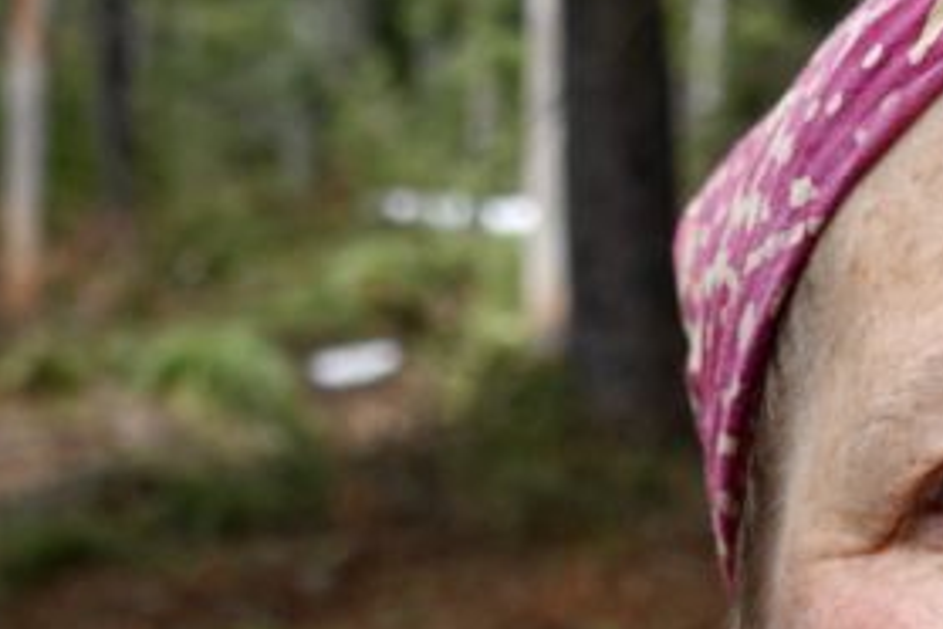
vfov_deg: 10.8
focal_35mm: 125
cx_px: 781
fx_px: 3274
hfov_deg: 16.2
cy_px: 681
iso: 125
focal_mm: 12.64
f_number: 2.8
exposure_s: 1/320
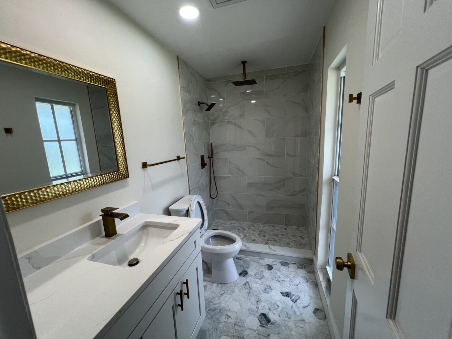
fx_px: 170
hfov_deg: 106.2
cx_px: 226
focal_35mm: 13
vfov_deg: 89.9
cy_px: 170
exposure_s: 1/120
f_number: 1.8
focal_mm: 1.57
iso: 64
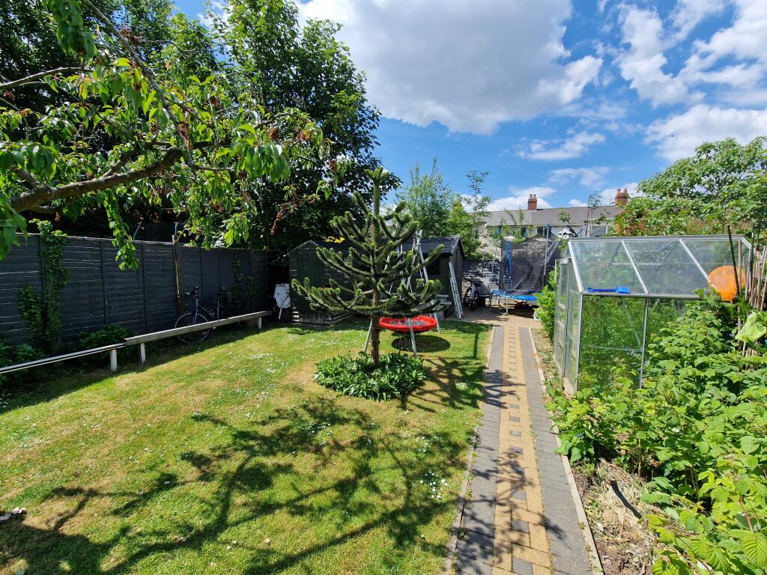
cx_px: 384
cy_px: 288
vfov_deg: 89.9
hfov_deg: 106.2
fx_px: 288
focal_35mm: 13
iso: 50
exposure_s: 1/1896
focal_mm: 2.2
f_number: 2.2
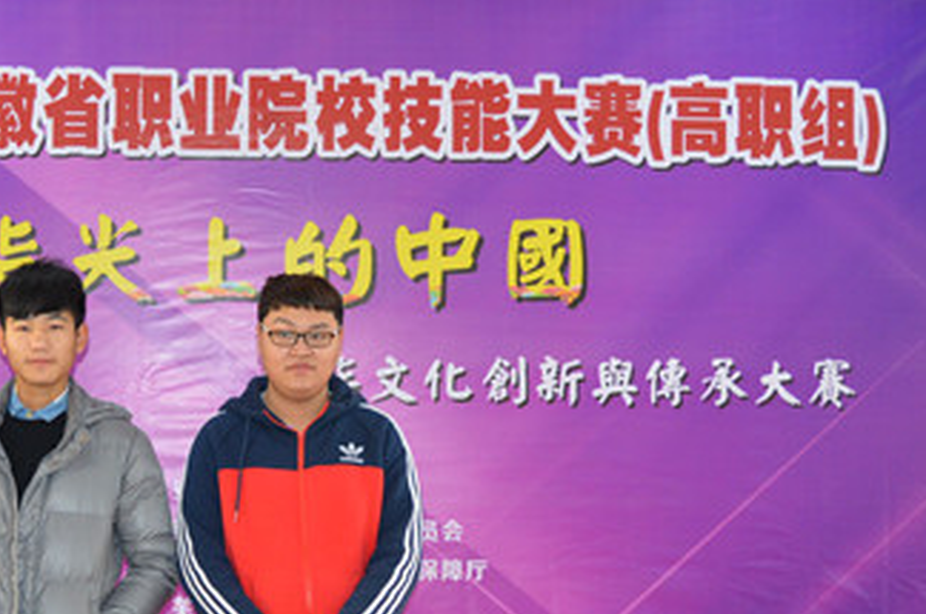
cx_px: 217
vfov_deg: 21.1
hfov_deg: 30.9
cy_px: 428
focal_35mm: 64
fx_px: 1642
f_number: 3.8
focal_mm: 23
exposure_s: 1/60
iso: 720
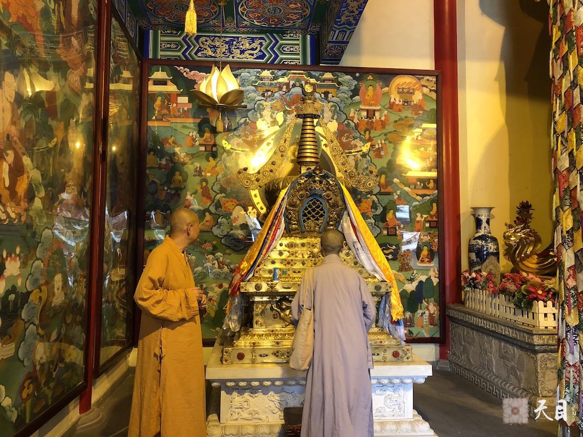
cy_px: 218
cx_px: 292
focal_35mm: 28
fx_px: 472
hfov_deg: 63.4
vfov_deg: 49.7
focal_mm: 3.99
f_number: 1.8
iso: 80
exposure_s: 1/17
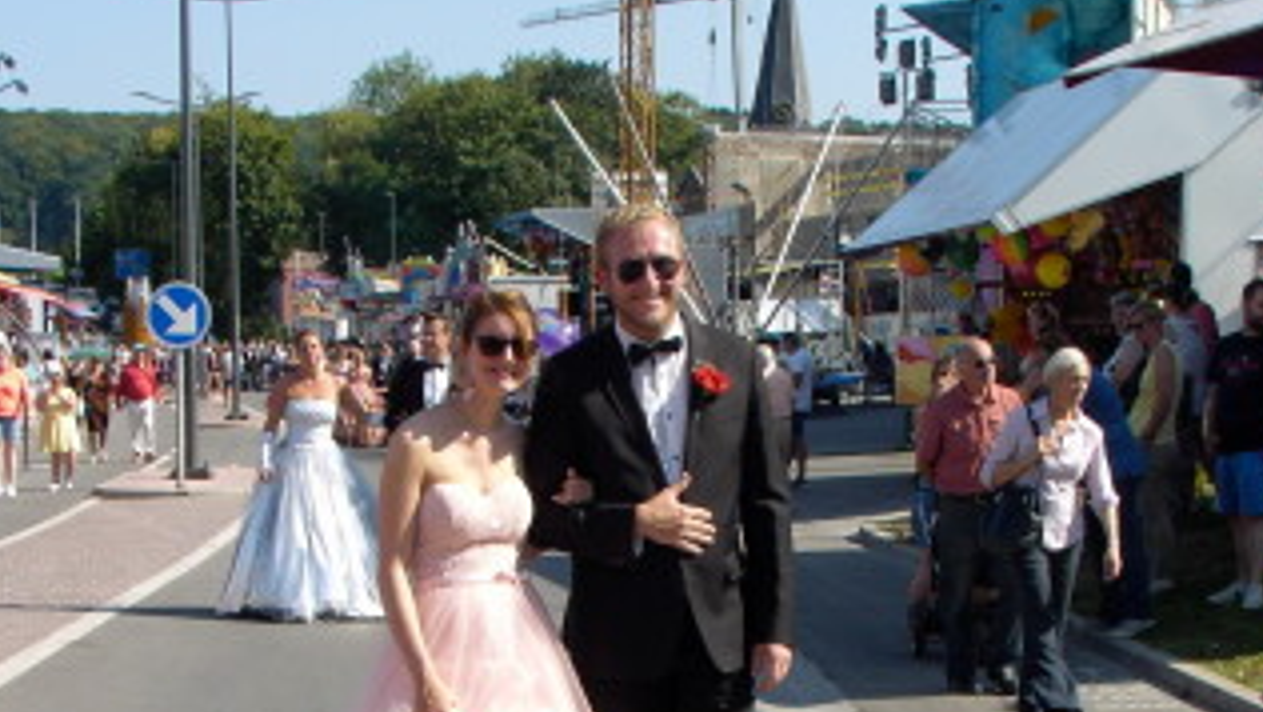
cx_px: 620
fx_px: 2714
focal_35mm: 81
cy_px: 628
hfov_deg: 26.2
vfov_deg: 14.8
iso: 70
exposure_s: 1/260
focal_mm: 7.5
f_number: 5
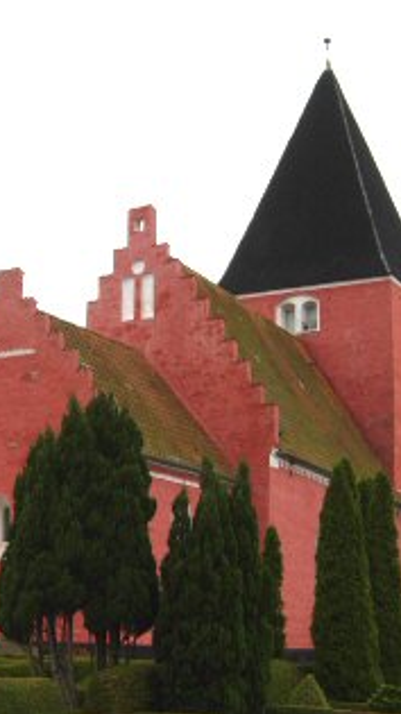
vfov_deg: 39.2
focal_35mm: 53
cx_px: 162
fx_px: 1003
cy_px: 357
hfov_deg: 22.6
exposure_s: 1/279
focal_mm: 7.5
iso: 50
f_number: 3.8
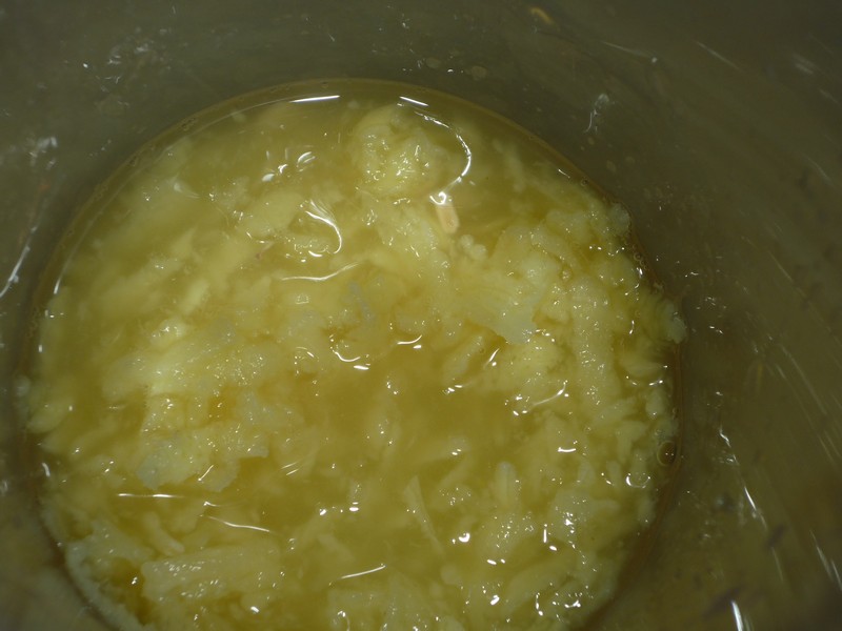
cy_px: 316
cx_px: 421
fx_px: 1897
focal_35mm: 78
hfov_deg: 25.0
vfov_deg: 18.9
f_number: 5.6
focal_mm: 13.6
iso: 100
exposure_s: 1/50
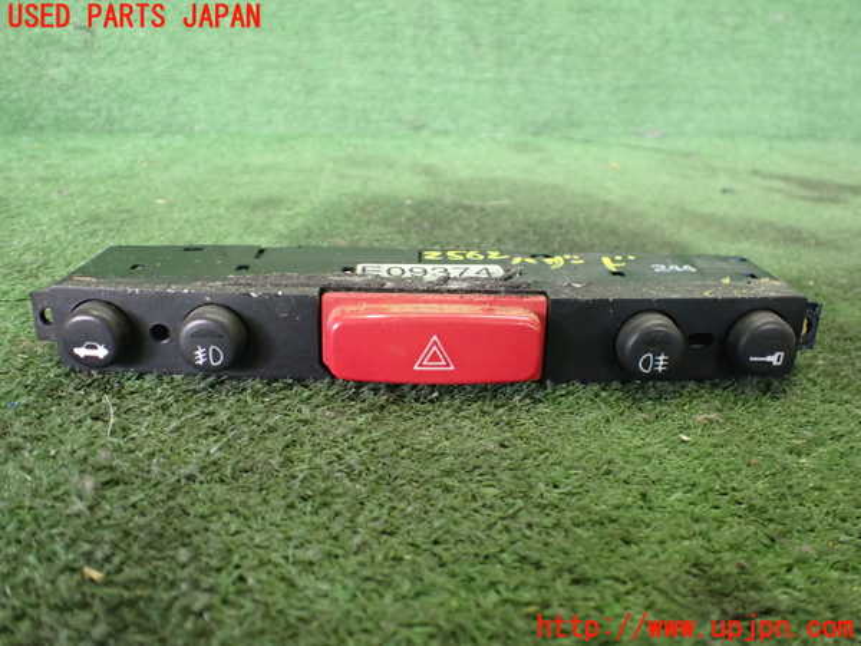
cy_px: 323
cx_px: 430
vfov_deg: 46.8
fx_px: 746
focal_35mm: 30
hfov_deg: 60.0
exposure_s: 1/50
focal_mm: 5.4
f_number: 2.3
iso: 800
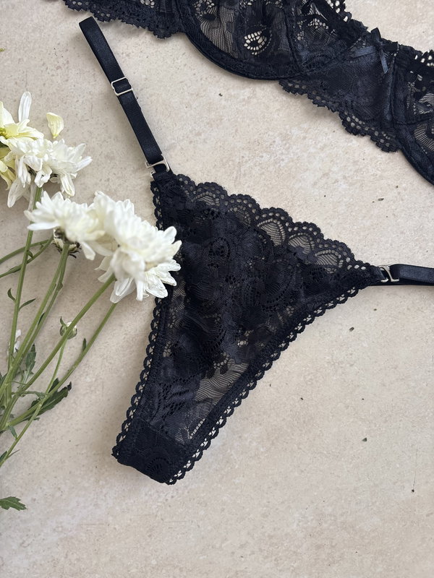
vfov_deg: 67.3
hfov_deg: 53.1
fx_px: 435
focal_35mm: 26
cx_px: 217
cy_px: 289
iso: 125
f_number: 1.6
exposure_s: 1/112
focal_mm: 5.96
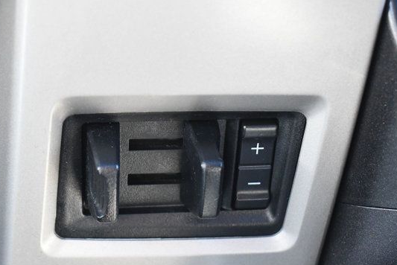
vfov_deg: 15.2
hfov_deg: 22.6
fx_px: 993
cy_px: 158
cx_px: 168
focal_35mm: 90
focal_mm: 50
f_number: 5.6
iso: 3200
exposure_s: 1/100
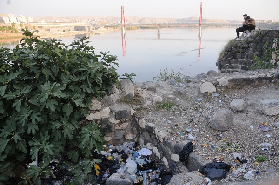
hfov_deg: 67.5
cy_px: 92
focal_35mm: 27
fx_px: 209
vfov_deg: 47.8
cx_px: 140
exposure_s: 1/200
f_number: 7.1
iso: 400
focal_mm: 18
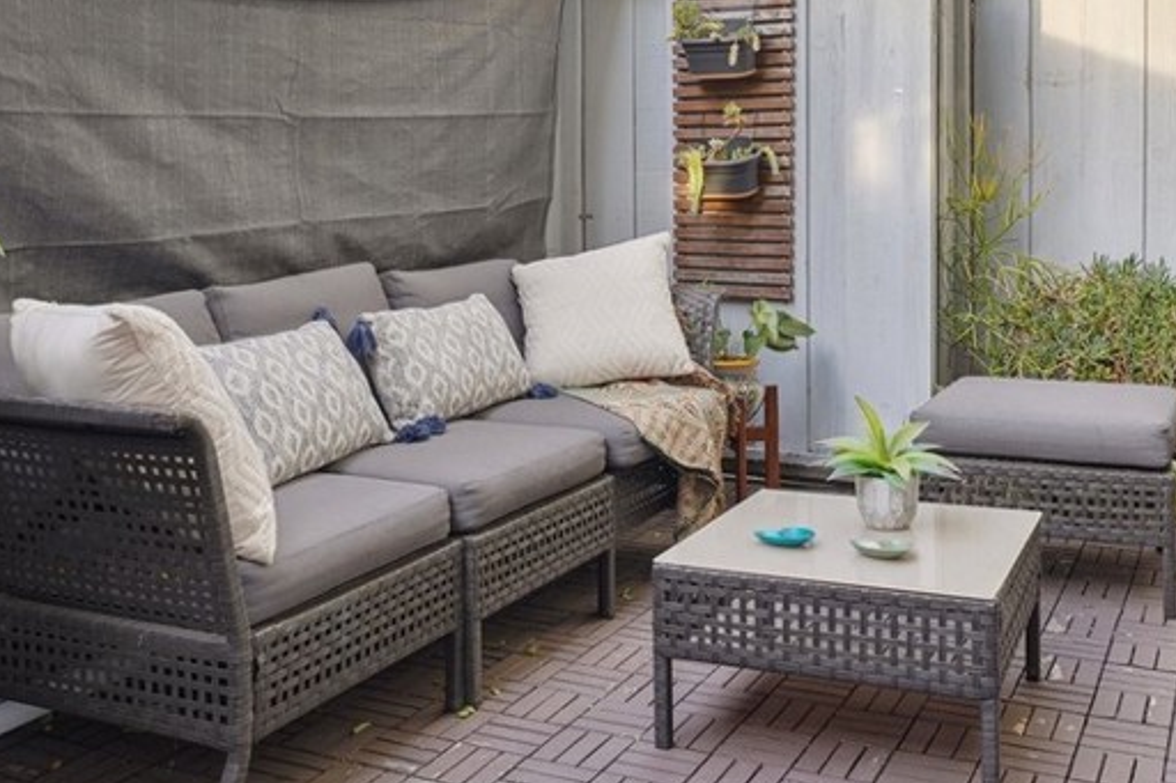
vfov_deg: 33.3
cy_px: 193
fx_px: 1280
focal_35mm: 39
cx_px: 634
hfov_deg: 49.3
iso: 400
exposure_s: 1/125
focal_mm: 19.6
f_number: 8
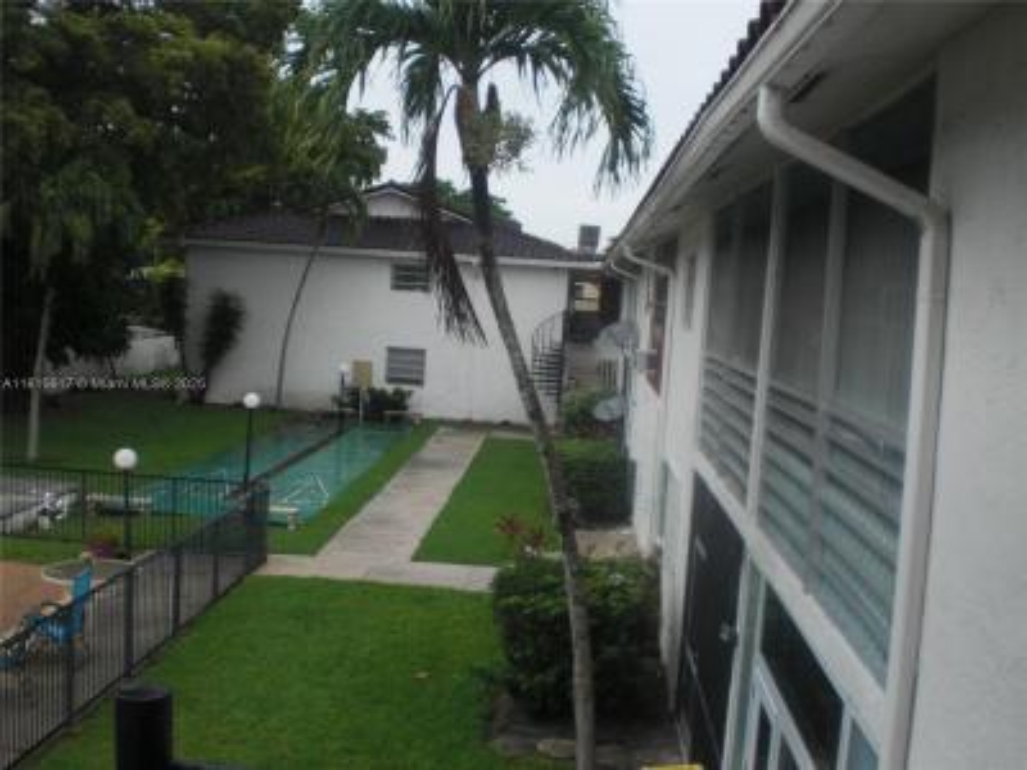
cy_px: 385
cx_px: 514
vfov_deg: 37.7
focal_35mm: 38
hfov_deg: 49.0
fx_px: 1127
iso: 100
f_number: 3.1
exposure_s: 1/80
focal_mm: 6.3
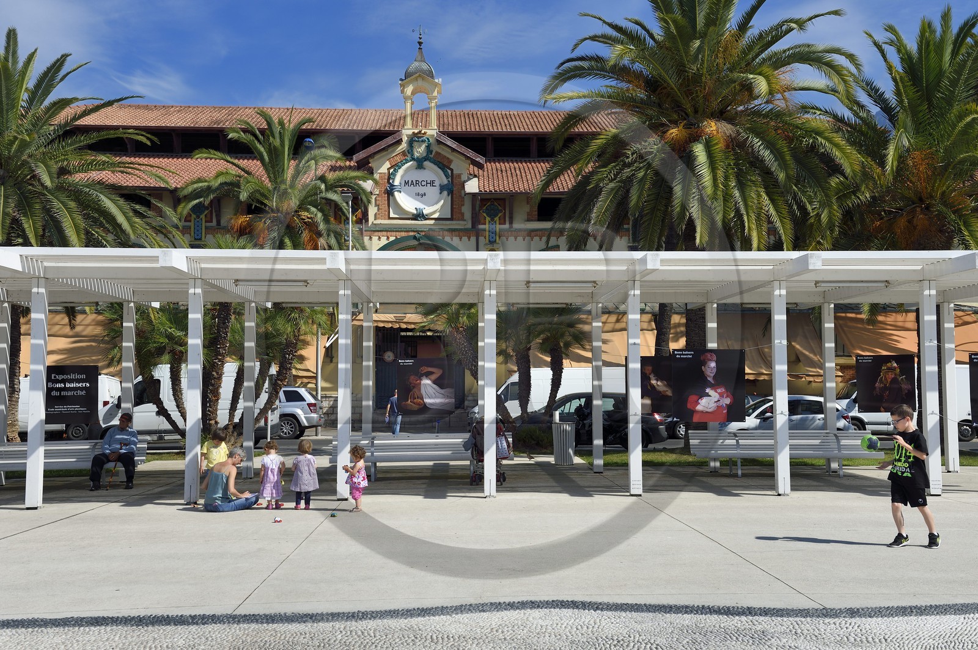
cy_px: 325
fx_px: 1086
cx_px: 489
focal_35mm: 40
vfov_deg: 33.3
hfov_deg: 48.5
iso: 200
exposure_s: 1/320
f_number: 9
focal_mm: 40
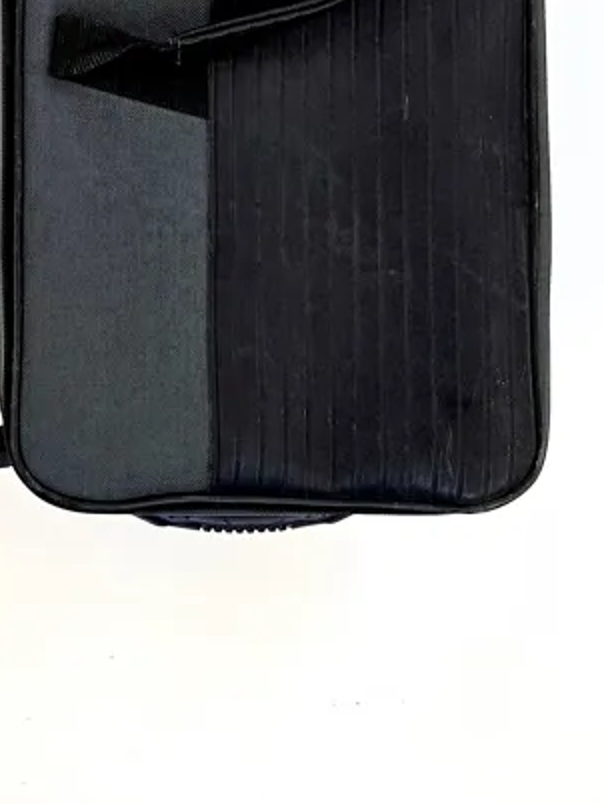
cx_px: -50
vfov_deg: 29.3
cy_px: -26
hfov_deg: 22.7
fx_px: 1418
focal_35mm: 61
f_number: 1.8
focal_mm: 5.4
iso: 250
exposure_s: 1/100
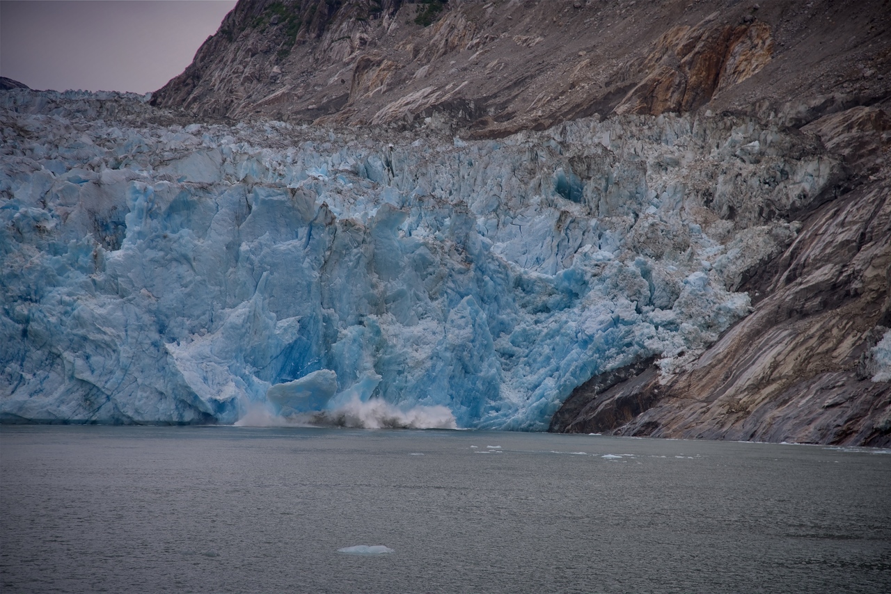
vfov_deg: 11.4
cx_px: 446
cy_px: 297
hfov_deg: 17.1
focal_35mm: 120
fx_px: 2970
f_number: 5
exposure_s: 1/250
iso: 100
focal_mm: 120
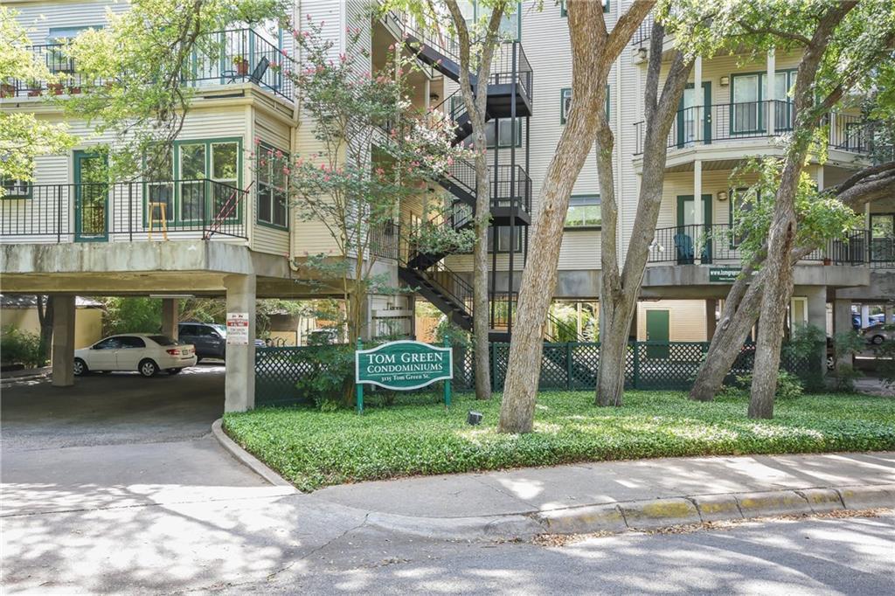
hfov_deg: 61.9
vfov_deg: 43.6
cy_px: 298
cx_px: 448
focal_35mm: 30
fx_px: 746
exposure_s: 1/30
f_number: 8
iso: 200
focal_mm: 20
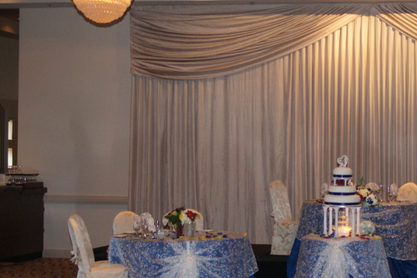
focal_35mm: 86
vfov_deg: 15.9
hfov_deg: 23.1
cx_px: 368
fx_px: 996
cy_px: 139
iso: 800
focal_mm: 40
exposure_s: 1/80
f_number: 2.8
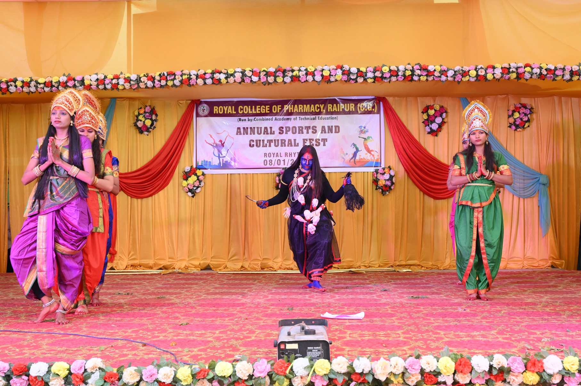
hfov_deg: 46.4
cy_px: 193
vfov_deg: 31.9
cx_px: 290
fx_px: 677
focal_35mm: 42
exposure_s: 1/200
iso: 2500
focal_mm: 42
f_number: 7.1
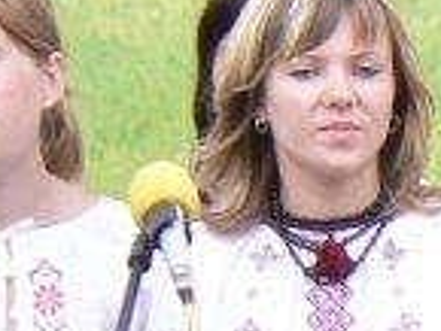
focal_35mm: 1390
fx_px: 17723
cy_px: 534
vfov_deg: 1.1
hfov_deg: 1.4
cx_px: 666
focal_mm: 41.9
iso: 80
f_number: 4
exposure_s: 1/100
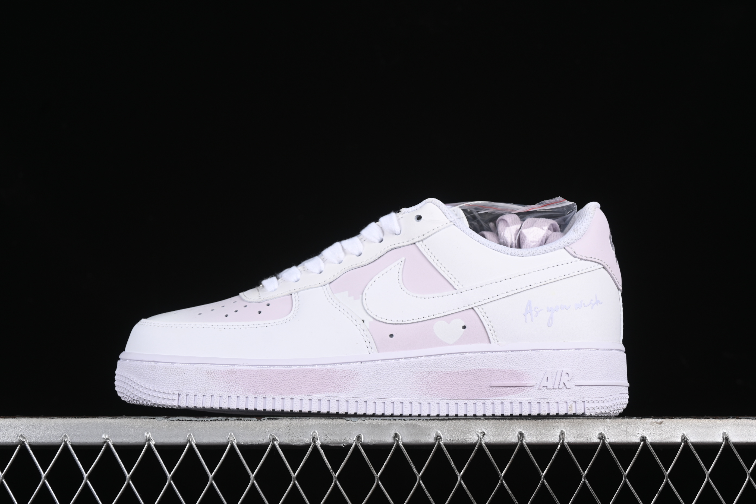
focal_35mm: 75
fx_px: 1575
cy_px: 252
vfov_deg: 18.2
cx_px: 378
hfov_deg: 27.0
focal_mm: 50
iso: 160
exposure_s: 1/160
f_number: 8
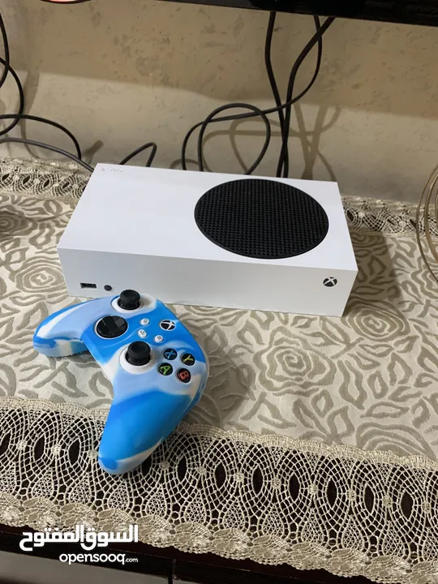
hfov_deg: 53.1
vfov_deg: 67.3
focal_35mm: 26
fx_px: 439
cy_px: 292
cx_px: 219
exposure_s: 1/60
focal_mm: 4.25
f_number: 1.8
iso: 320
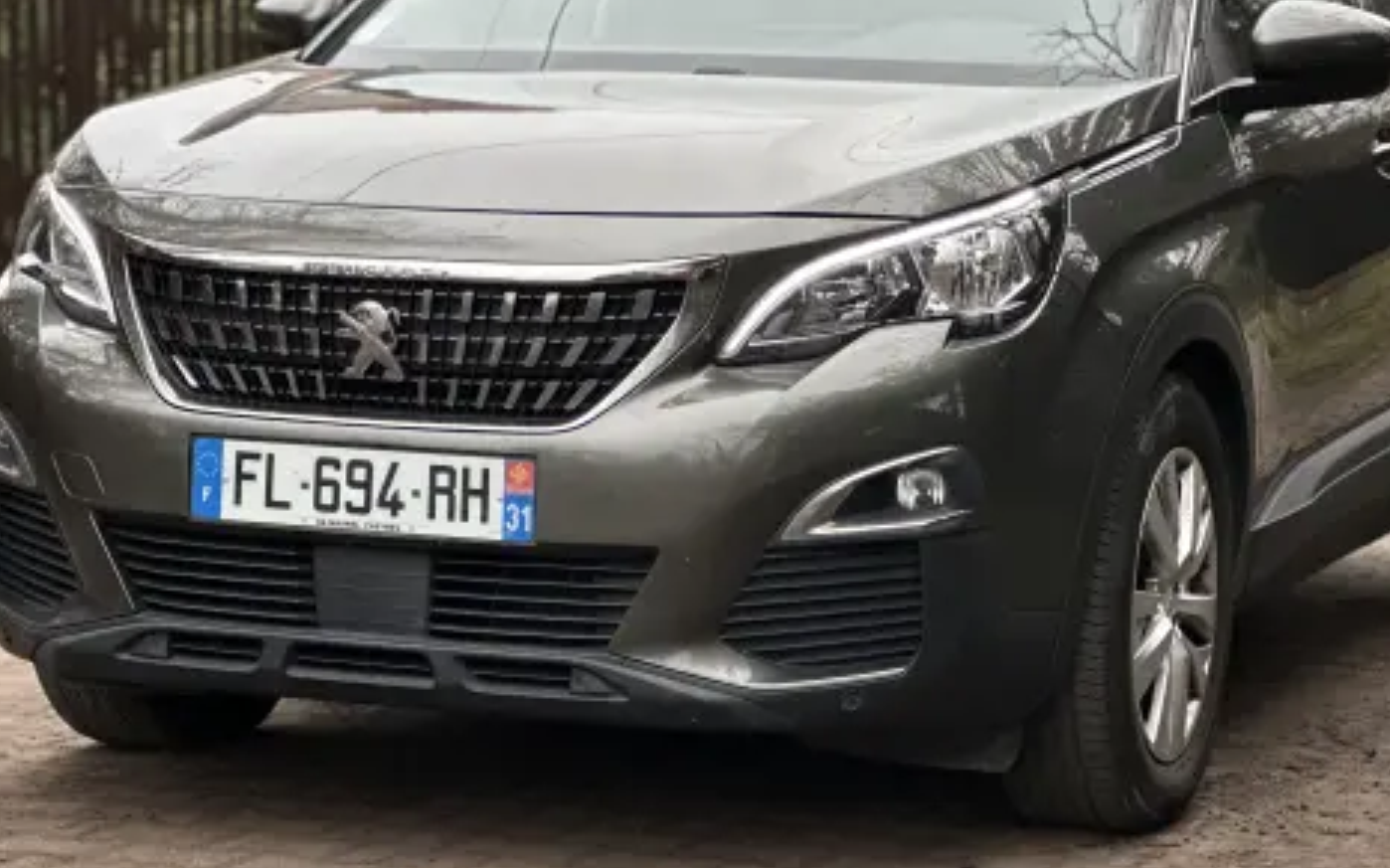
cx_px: 764
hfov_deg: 18.6
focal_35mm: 112
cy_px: 319
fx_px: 4242
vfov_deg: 11.7
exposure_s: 1/121
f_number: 2.8
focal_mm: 9
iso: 125
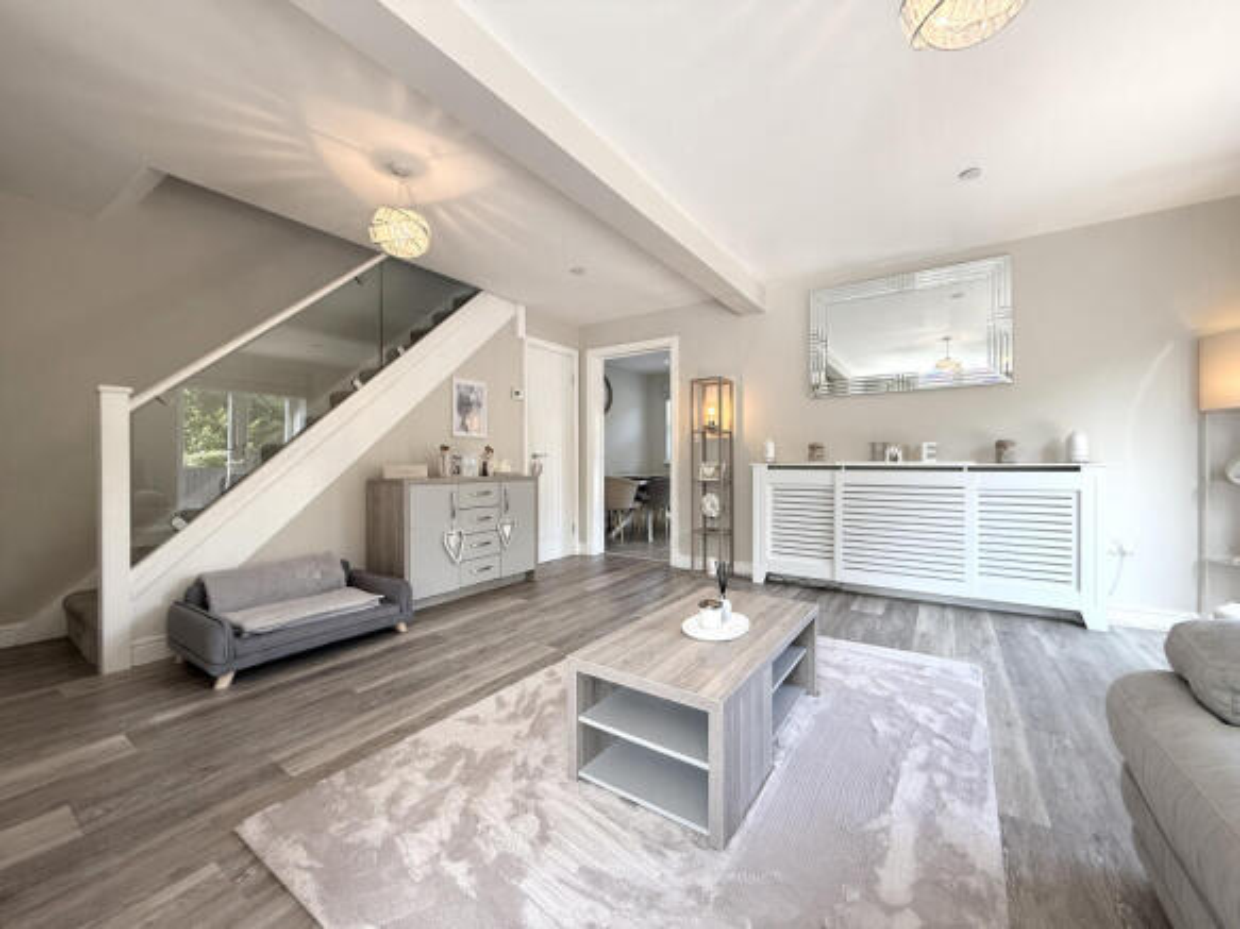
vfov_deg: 85.7
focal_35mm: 14
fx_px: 501
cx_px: 620
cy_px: 464
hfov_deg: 102.1
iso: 80
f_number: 2.2
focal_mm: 2.22
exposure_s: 1/100
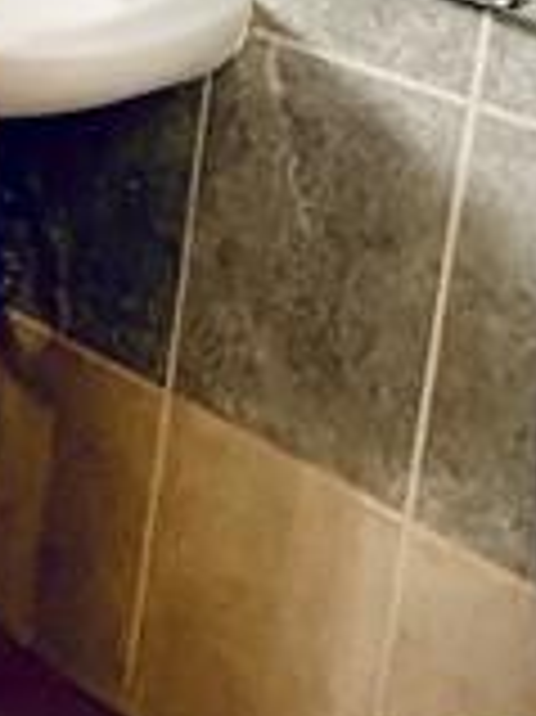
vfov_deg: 19.7
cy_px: -261
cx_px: -500
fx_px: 1861
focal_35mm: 90
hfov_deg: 14.1
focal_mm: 2.22
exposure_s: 1/60
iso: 500
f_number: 2.2
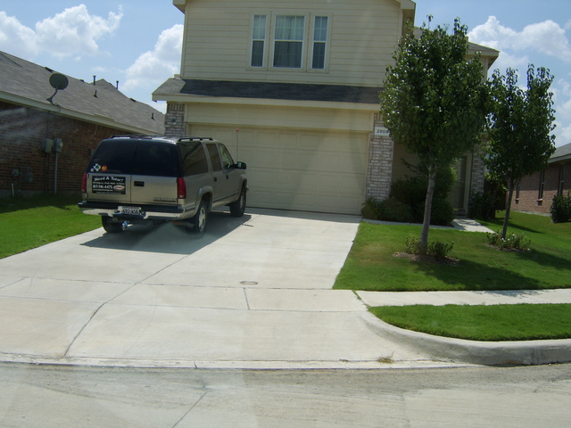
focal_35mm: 31
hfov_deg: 58.4
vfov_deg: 45.4
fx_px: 511
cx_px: 286
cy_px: 214
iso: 71
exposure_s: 1/458
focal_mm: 8.13
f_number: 6.7
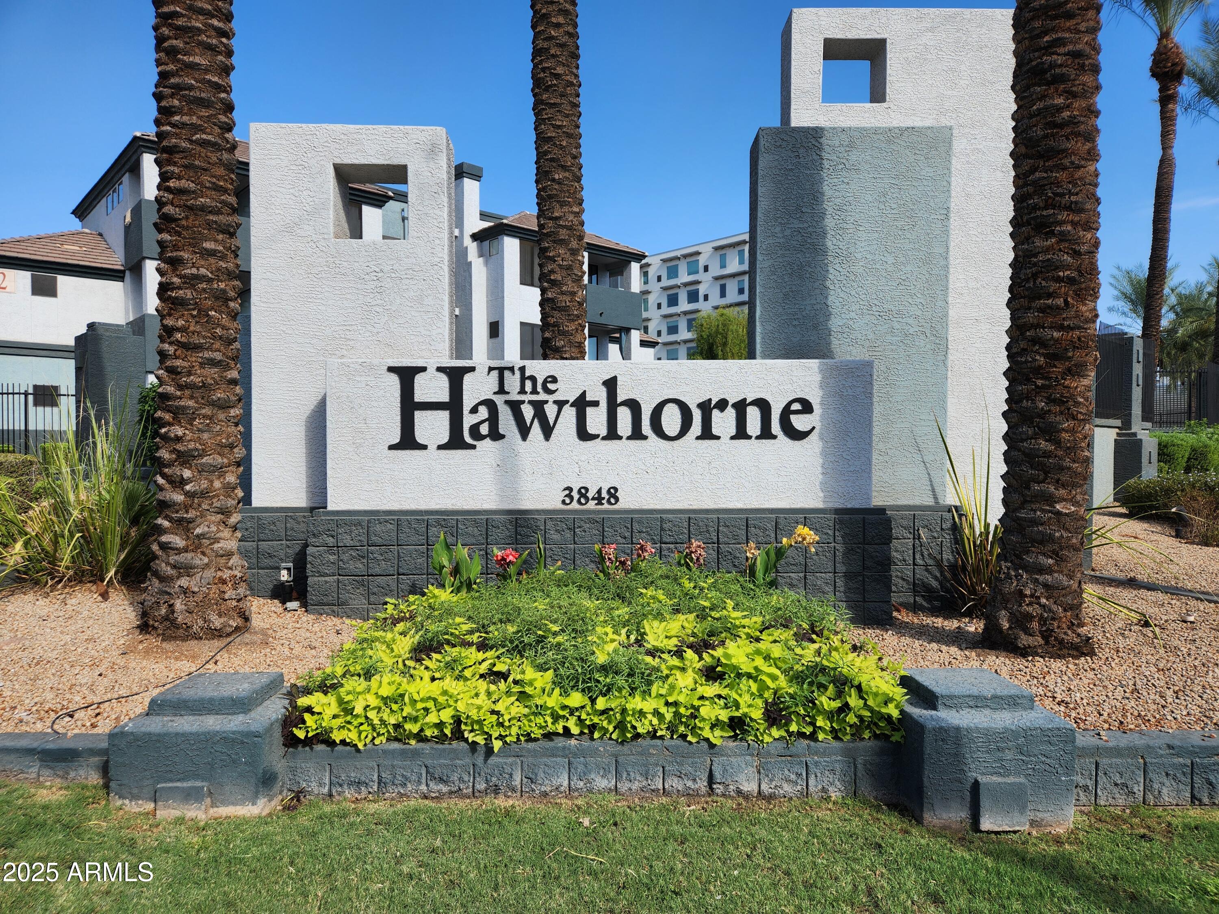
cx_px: 610
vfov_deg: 58.9
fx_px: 810
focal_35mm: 23
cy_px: 457
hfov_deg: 73.9
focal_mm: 5.4
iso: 20
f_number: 1.8
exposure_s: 1/1090
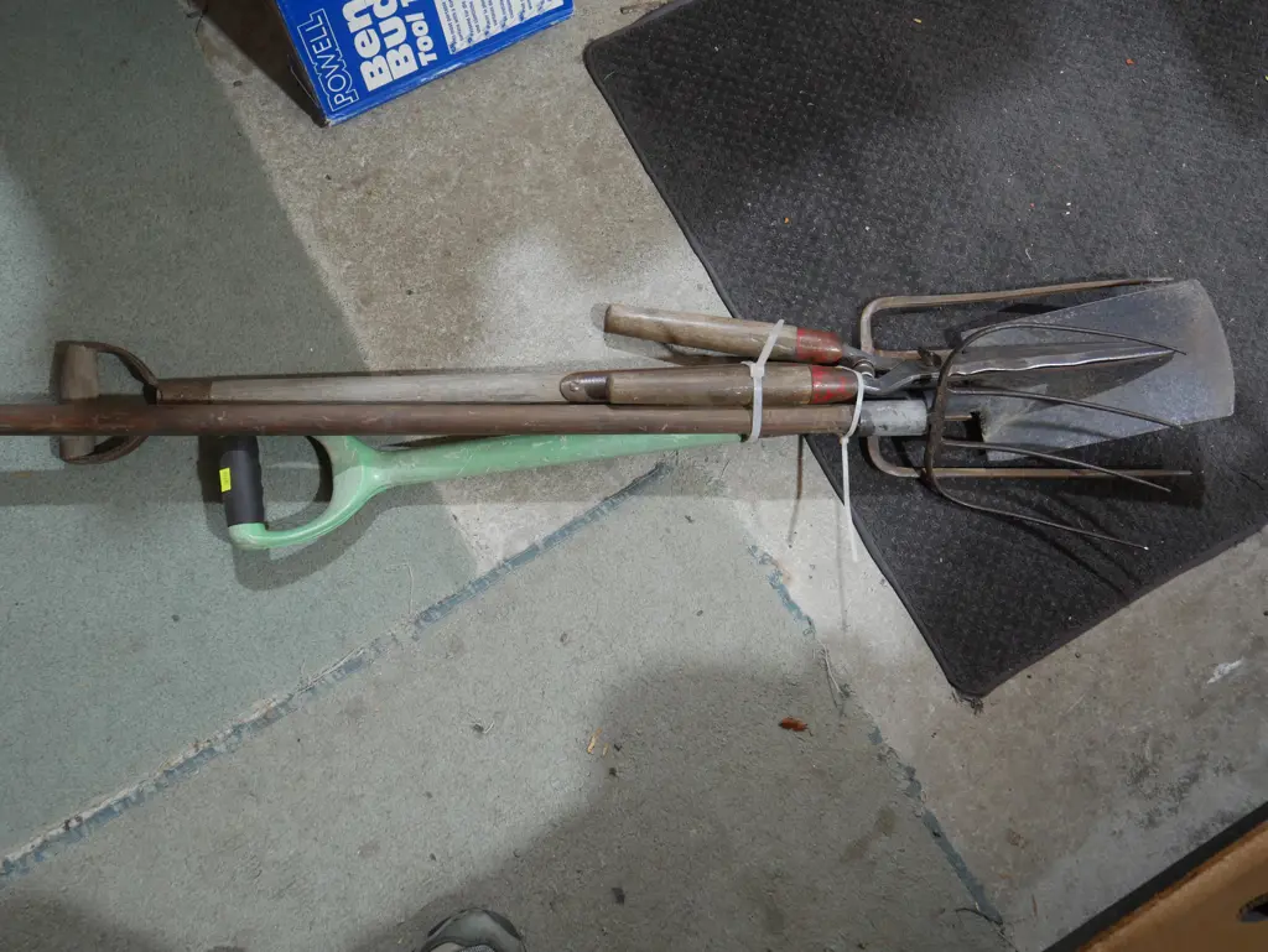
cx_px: 634
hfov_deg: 53.9
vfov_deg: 41.8
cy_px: 476
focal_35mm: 34
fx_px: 1246
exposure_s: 1/60
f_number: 4
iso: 500
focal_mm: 17
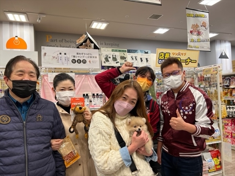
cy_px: 88
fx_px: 177
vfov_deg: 53.1
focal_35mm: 26
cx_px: 118
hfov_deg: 67.3
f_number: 1.5
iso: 64
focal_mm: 5.7
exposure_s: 1/100
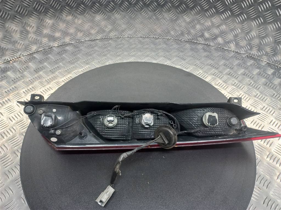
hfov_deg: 69.4
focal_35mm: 25
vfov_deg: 54.9
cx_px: 140
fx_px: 203
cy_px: 105
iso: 125
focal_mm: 4.6
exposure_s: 1/50
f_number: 1.8
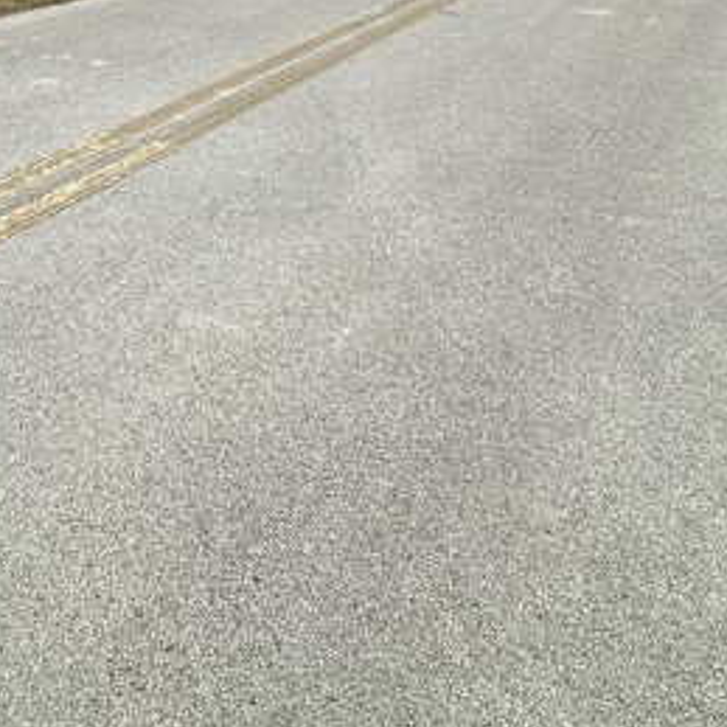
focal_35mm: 49
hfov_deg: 32.1
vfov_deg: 29.0
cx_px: 11
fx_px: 1164
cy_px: -188
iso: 40
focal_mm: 2.22
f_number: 2.2
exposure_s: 1/413
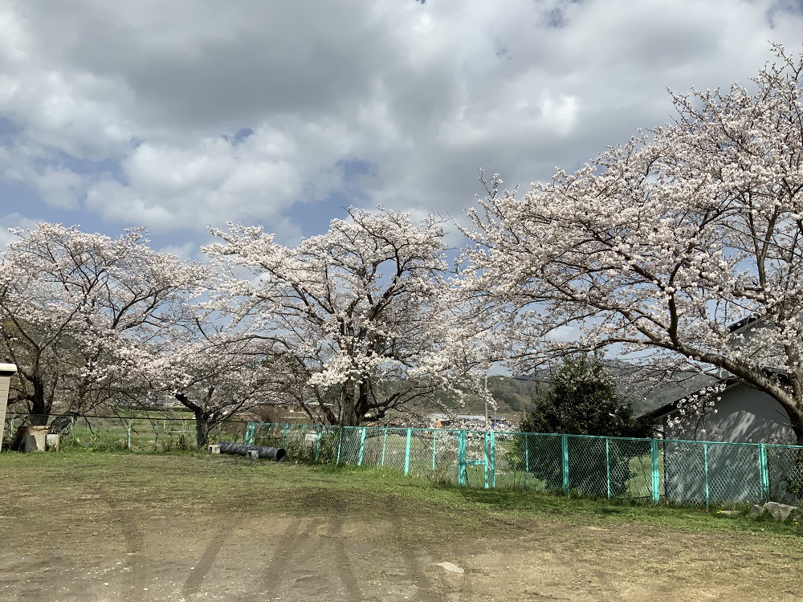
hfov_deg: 61.7
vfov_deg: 48.2
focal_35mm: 29
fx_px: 673
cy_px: 301
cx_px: 402
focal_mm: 3
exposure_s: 1/3534
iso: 20
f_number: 1.8
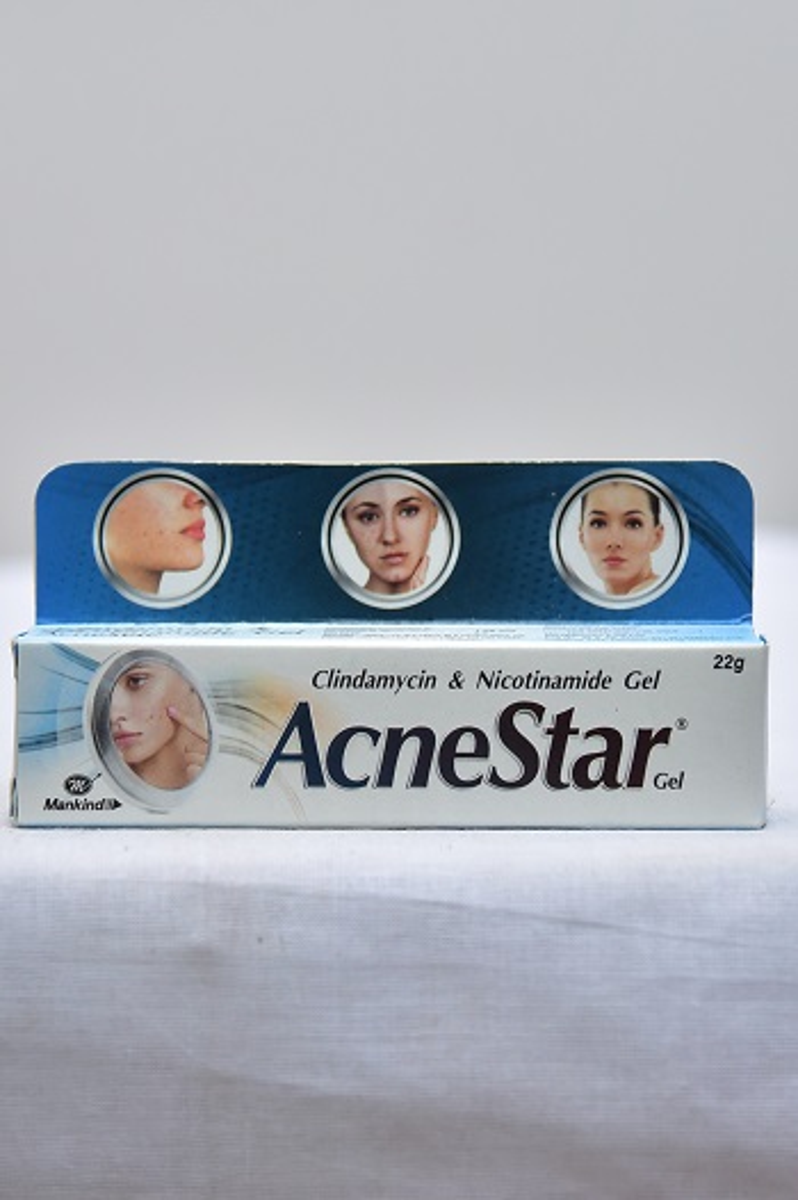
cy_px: 600
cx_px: 399
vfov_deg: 22.2
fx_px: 3063
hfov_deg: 14.8
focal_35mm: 92
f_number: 4
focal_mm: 92
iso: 1600
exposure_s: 1/125
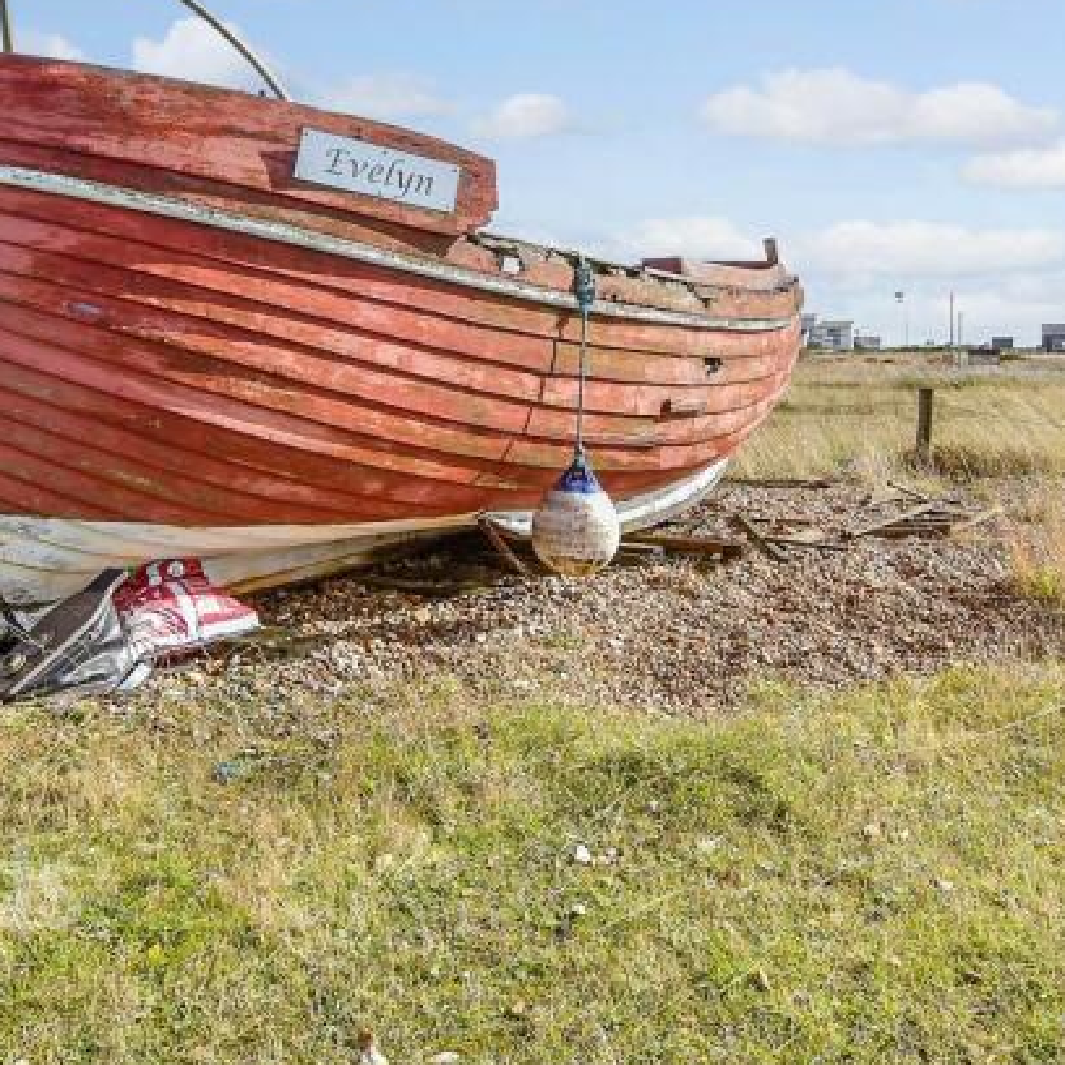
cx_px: 499
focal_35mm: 32
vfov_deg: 49.2
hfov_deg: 51.1
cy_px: 275
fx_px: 1114
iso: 160
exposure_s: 1/320
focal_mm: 10
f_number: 8
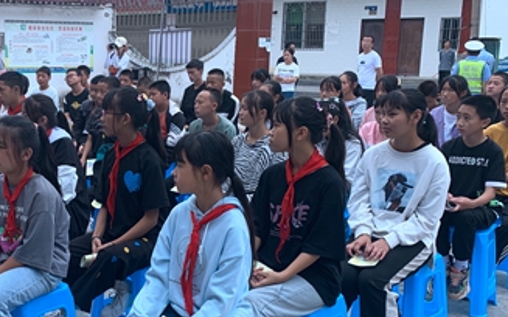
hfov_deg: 35.9
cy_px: 202
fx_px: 747
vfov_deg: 23.9
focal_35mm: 54
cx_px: 81
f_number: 1.8
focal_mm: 4.25
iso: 25
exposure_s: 1/529
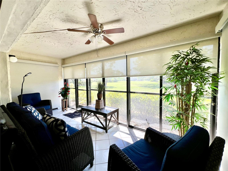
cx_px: 114
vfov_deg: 89.9
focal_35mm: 13
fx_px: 86
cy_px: 86
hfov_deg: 106.2
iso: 32
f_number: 1.8
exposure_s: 1/222
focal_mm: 1.57
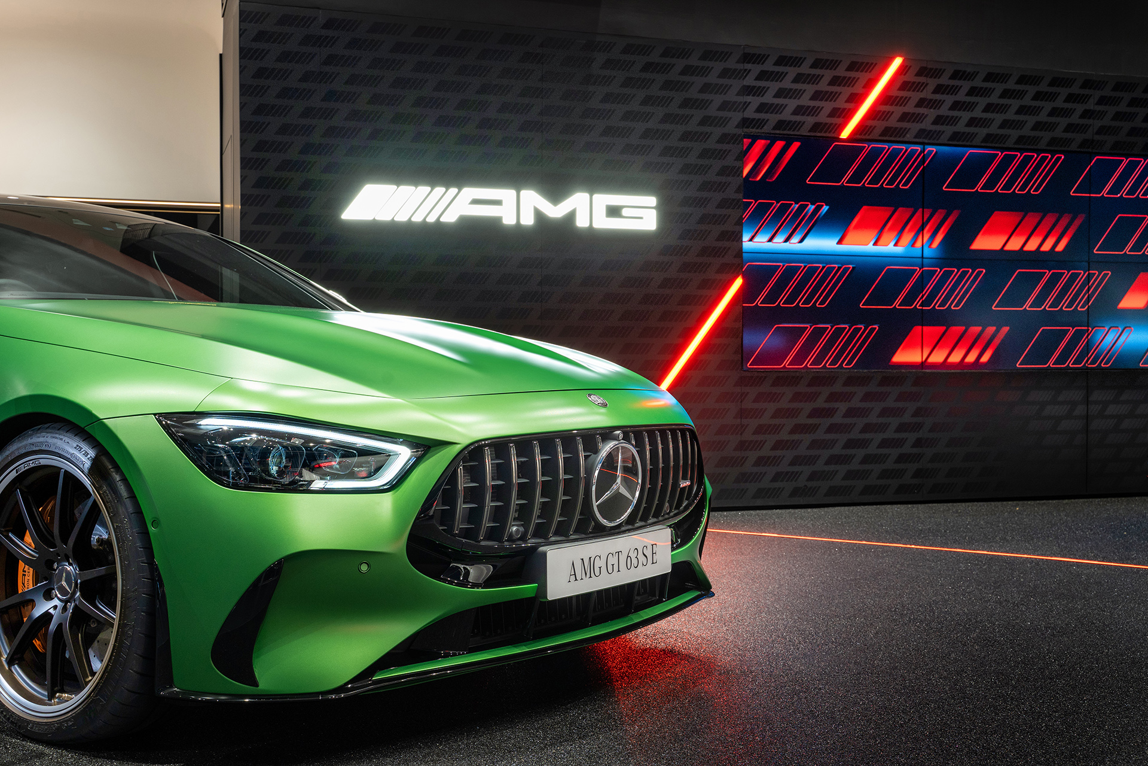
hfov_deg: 46.4
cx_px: 574
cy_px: 383
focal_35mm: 42
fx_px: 1339
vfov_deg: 31.9
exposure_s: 1/15
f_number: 8
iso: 640
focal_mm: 42
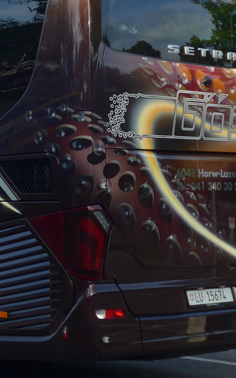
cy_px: 104
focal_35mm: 108
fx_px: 1111
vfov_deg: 19.2
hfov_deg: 11.8
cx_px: -72
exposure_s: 1/500
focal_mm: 9
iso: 80
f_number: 2.8
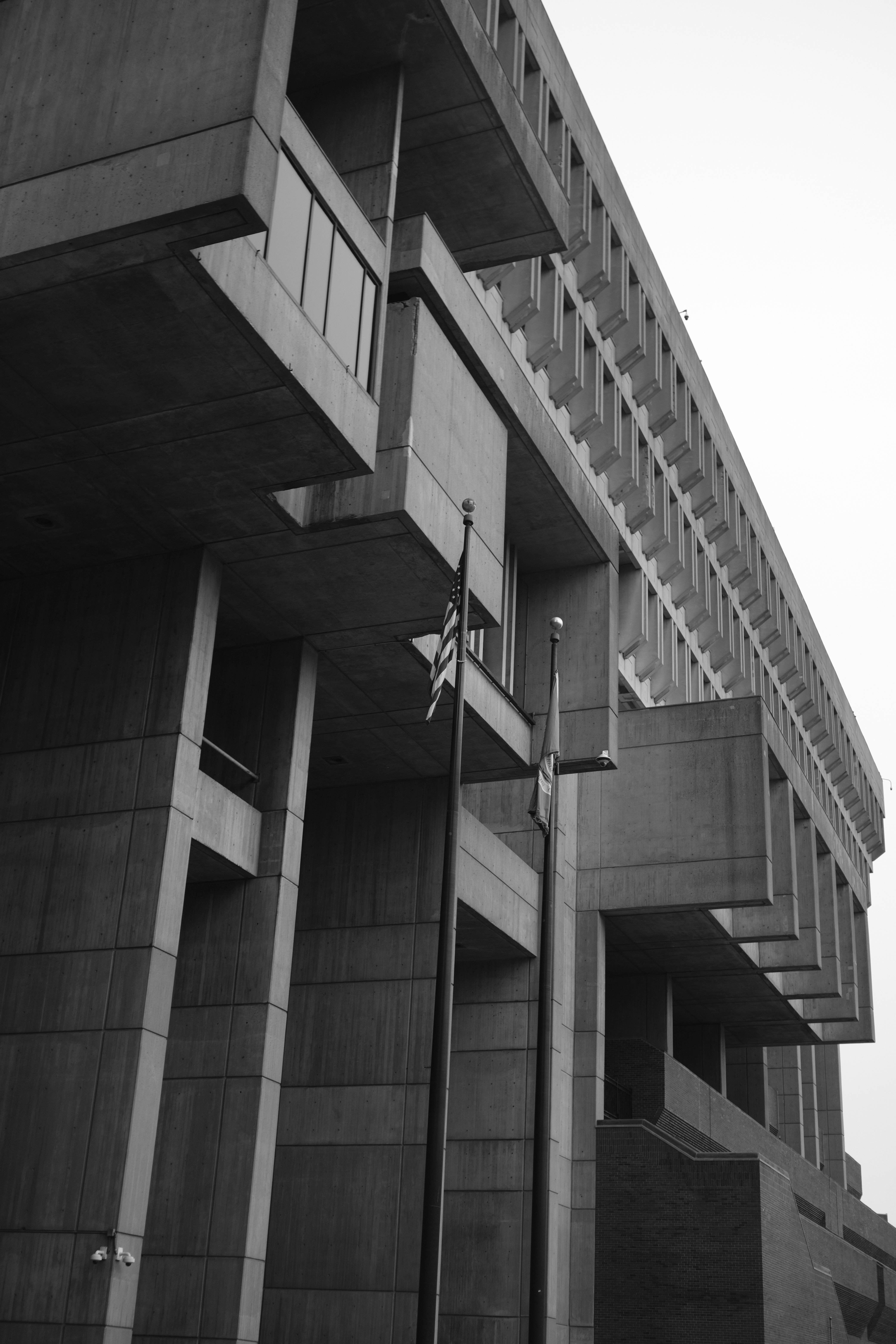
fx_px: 1531
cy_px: 672
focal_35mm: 41
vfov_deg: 47.4
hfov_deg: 32.6
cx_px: 448
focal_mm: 27
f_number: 3.6
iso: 160
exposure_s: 1/120
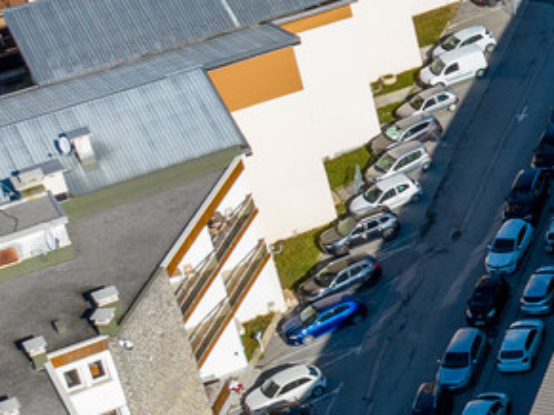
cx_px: 1253
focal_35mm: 132
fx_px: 2112
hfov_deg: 12.4
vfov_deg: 11.2
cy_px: 89
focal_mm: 12.3
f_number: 8
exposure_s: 1/200
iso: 100
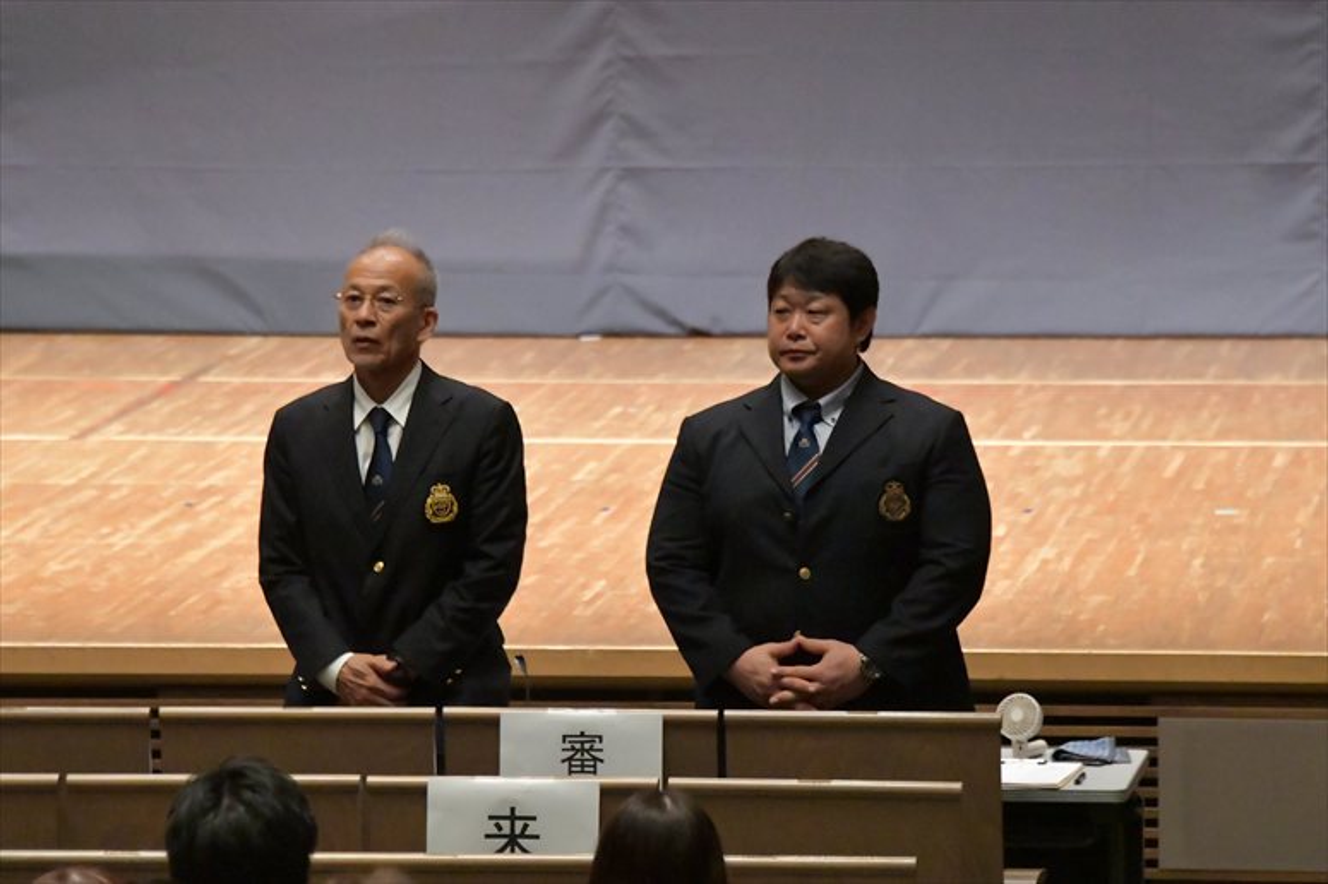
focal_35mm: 270
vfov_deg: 5.1
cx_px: 664
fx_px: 9955
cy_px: 442
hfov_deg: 7.6
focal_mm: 180
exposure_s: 1/400
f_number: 5.6
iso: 16000
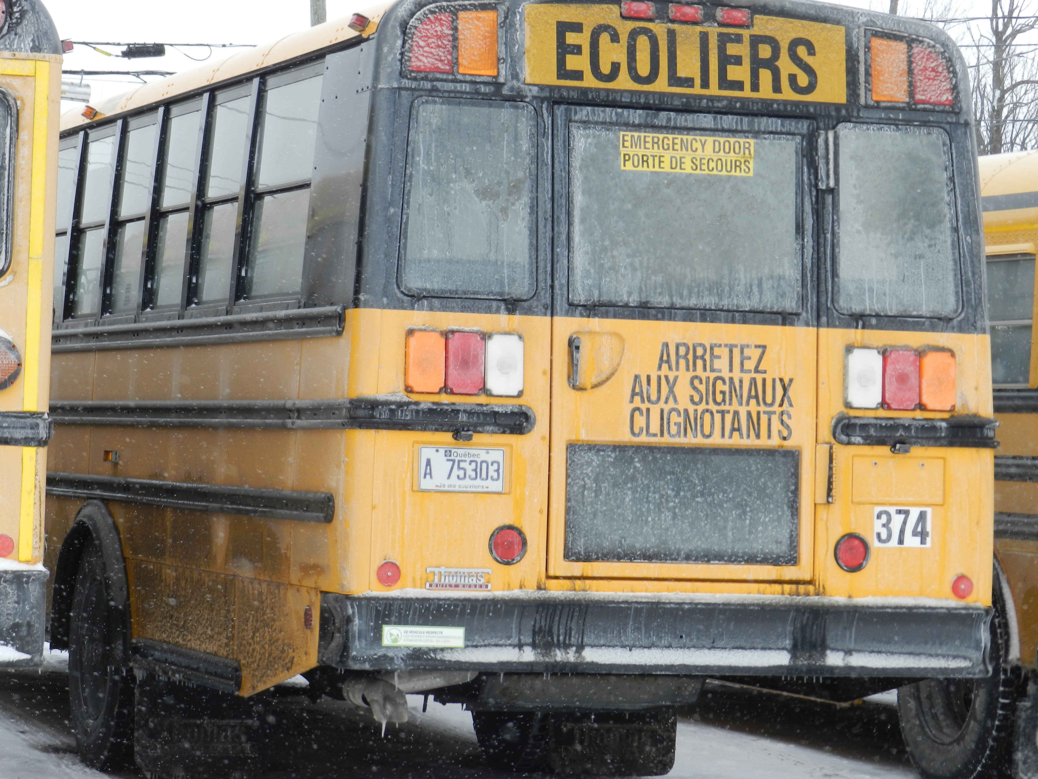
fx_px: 3898
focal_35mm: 130
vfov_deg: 11.4
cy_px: 390
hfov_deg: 15.2
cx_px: 519
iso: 160
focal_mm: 23.1
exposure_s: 1/640
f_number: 5
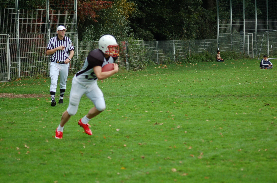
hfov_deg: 13.7
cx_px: 138
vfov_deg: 9.1
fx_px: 1152
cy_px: 92
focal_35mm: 150
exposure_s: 1/500
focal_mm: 100
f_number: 4.2
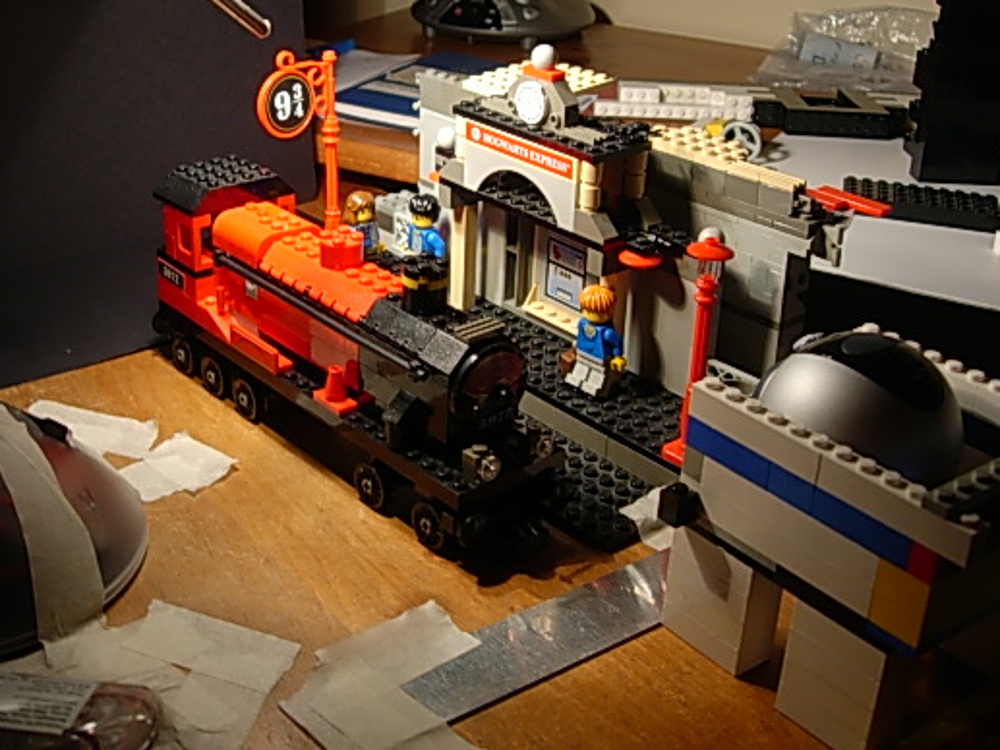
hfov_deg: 40.3
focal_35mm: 47
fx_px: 1358
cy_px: 298
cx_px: 420
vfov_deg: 30.8
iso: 64
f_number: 2.8
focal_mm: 7.8
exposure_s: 1/22.6
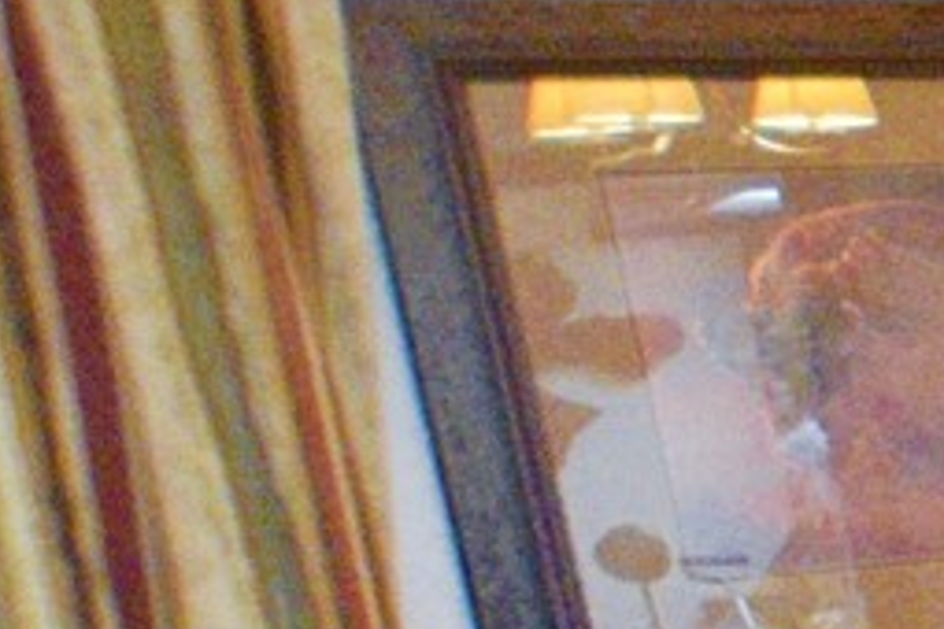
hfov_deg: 8.5
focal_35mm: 120
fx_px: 3146
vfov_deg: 10.9
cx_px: 3680
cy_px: 997
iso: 2200
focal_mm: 10
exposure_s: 1/60
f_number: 3.5
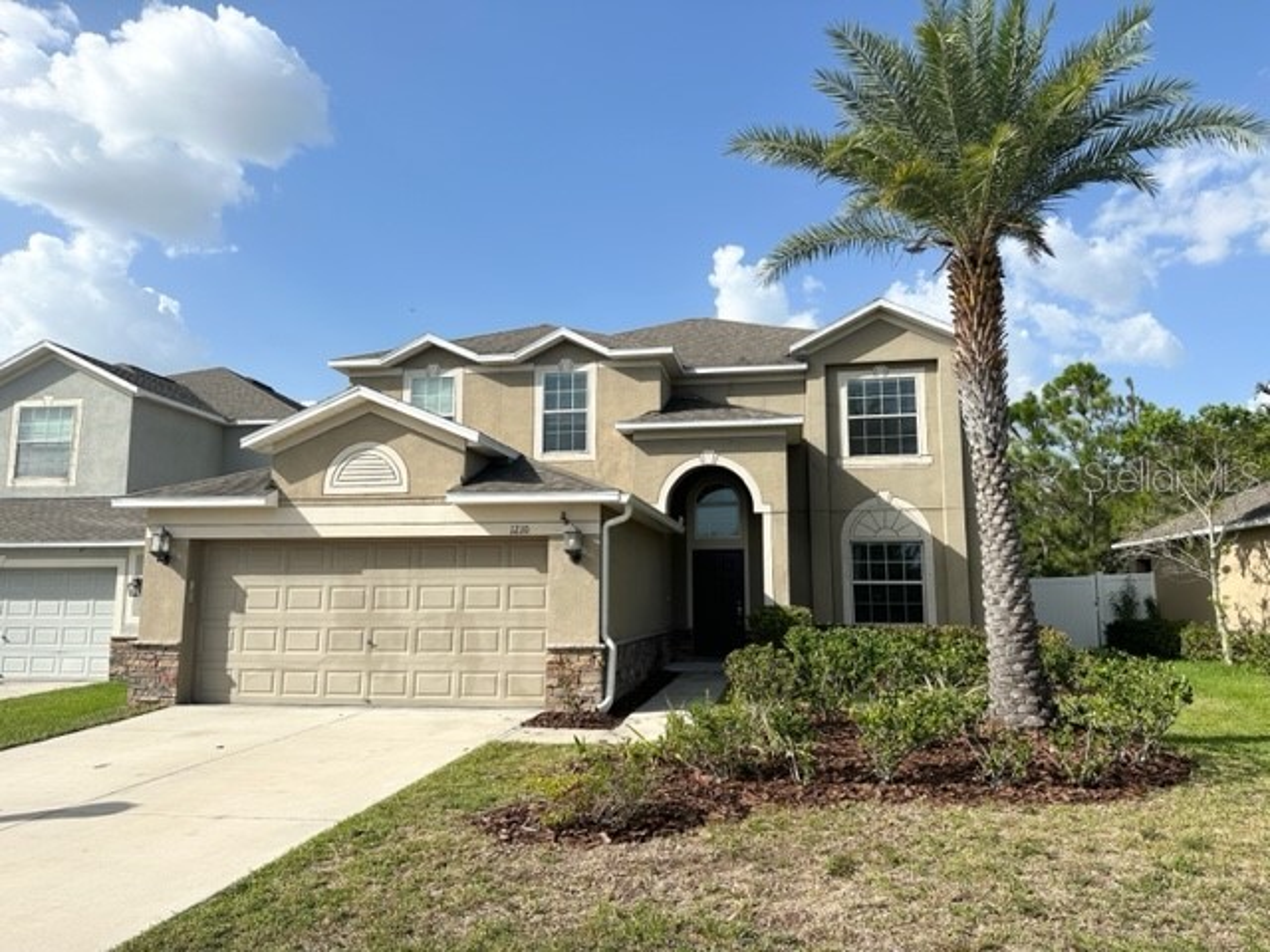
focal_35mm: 24
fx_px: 881
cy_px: 476
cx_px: 635
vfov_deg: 56.8
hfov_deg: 71.6
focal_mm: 6.86
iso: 80
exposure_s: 1/5525
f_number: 1.78
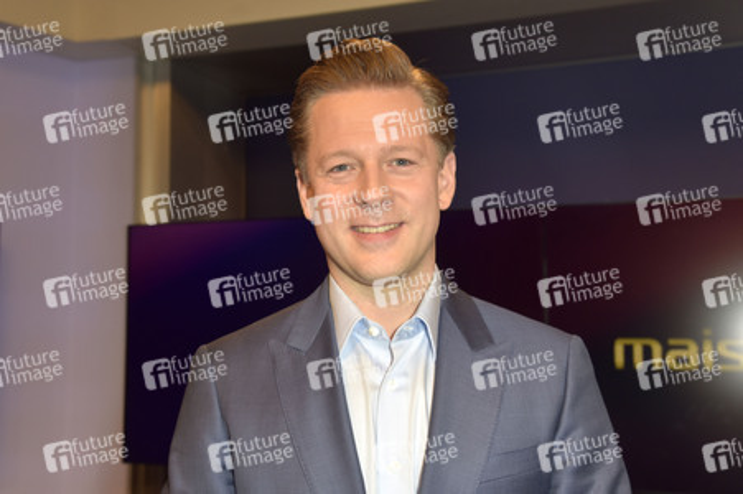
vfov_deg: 28.0
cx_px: 372
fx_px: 990
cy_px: 247
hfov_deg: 41.1
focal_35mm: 48
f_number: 6.3
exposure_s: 1/200
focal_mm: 48
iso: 1250
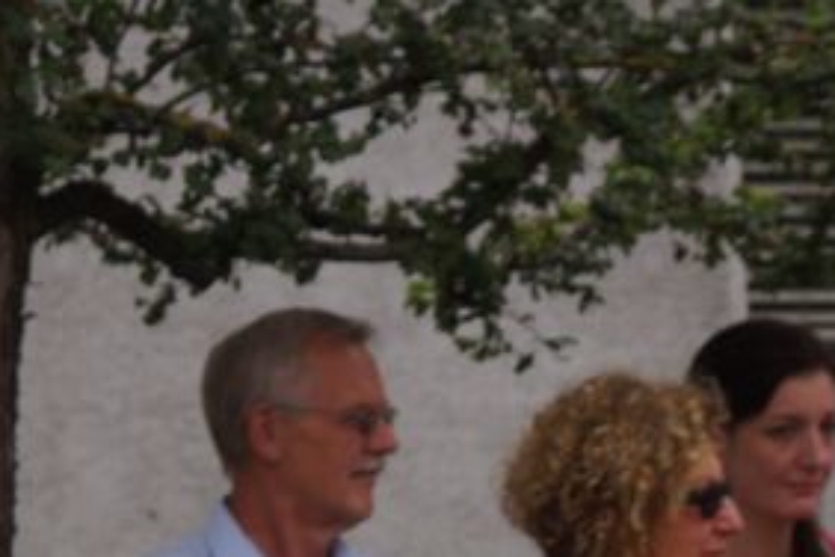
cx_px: 418
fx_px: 6954
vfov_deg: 4.5
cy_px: 1006
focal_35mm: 300
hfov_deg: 6.9
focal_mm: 55
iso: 100
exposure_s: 1/320
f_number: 5.6
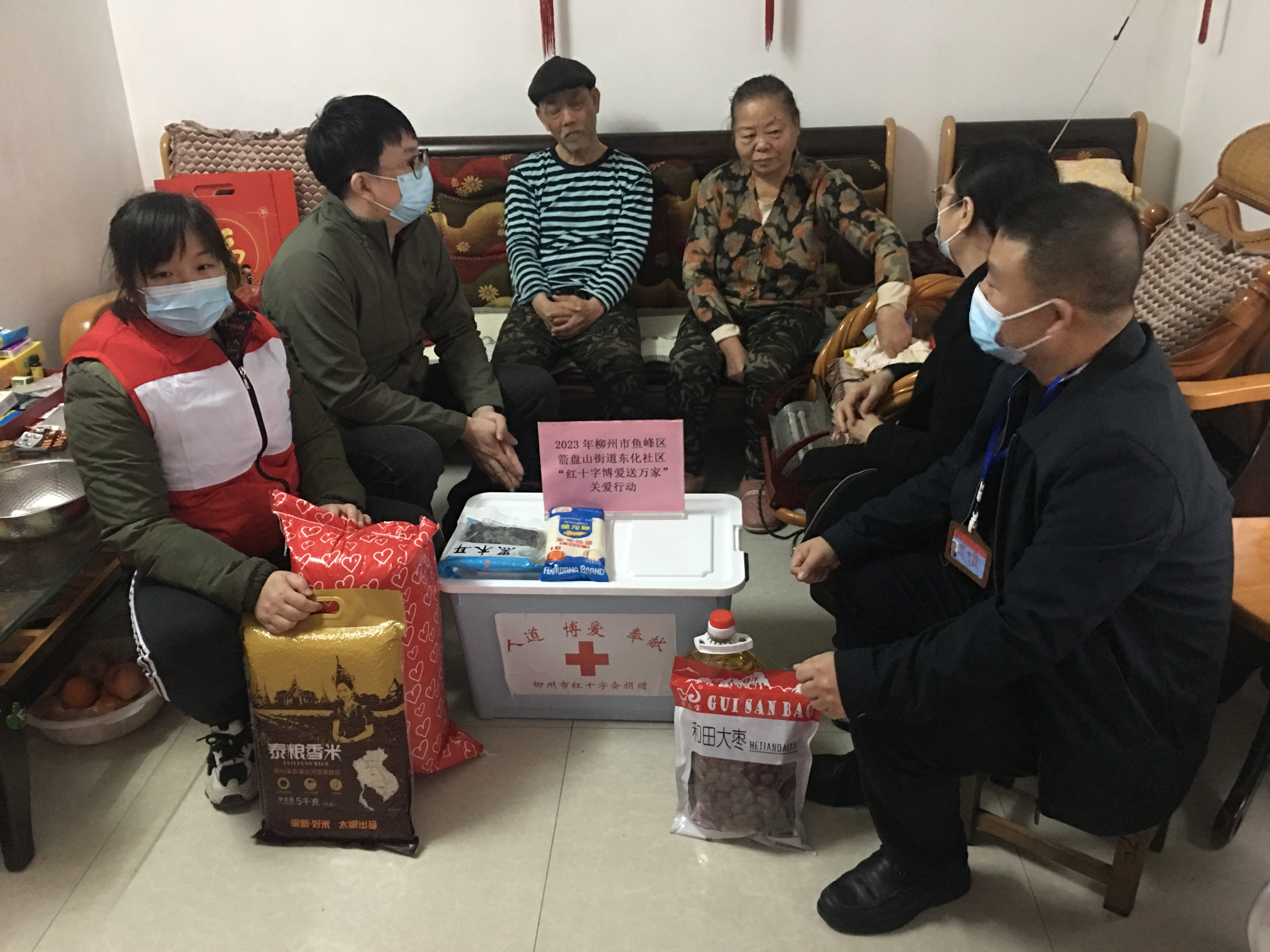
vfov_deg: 48.2
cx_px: 635
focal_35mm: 29
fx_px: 1064
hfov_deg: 61.7
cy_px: 476
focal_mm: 4.15
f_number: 2.2
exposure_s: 1/8
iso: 160
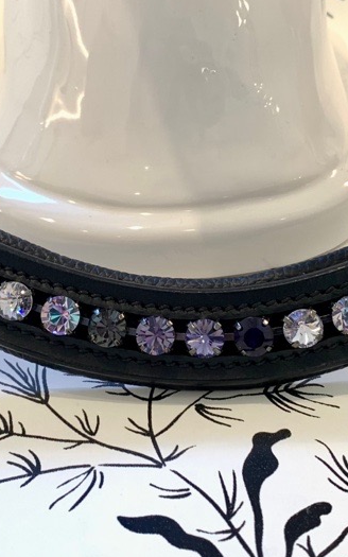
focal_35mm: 63
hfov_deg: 20.6
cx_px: 162
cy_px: 282
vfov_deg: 32.5
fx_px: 956
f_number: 1.8
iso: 64
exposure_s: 1/60
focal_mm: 4.25
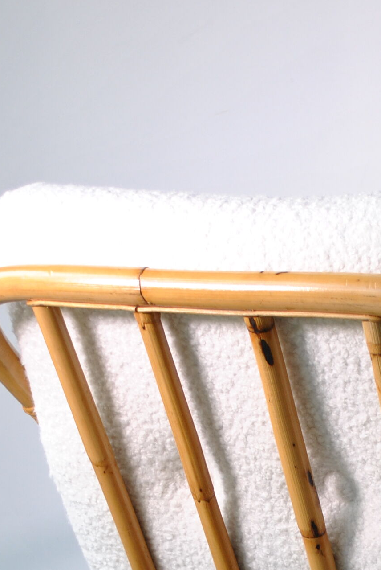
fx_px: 1726
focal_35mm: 109
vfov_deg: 18.1
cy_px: 619
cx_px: 372
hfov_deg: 12.5
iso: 200
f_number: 4
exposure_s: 1/80
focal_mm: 24
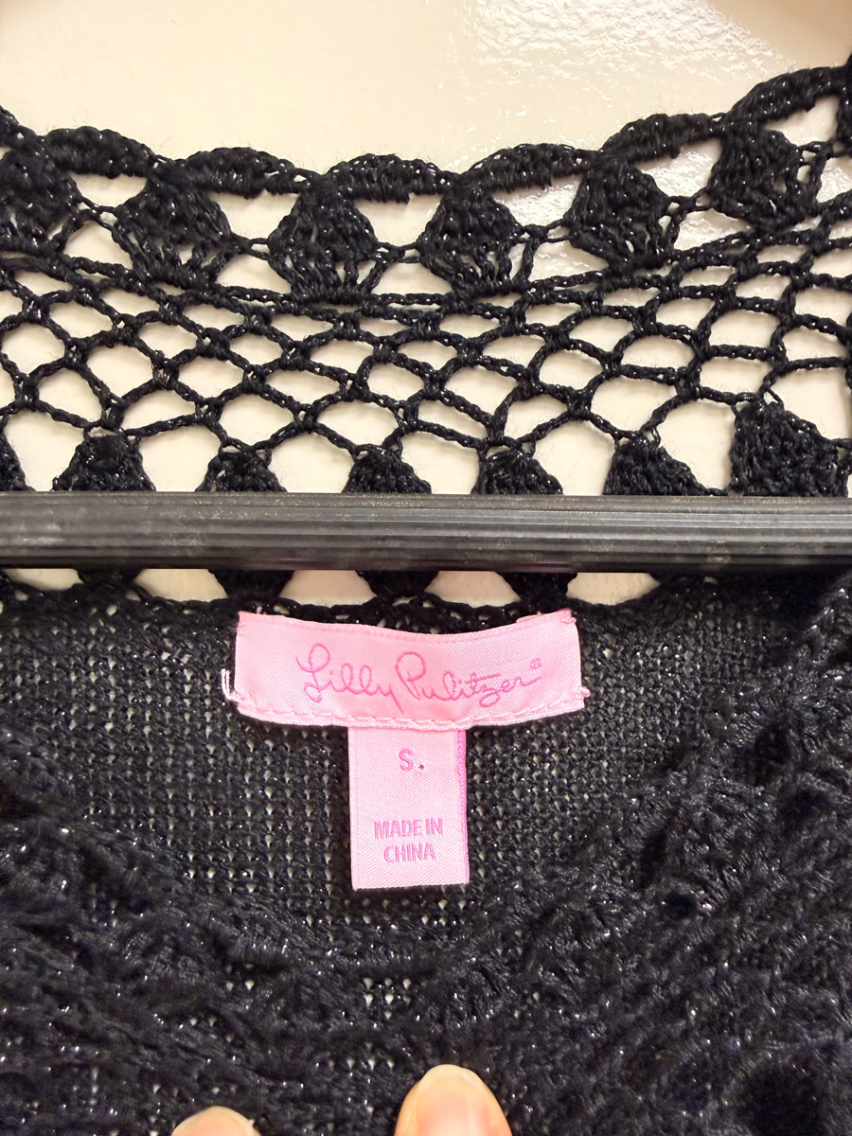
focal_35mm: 24
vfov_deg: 71.6
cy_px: 568
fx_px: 788
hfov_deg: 56.8
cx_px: 426
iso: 320
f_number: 2.2
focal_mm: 2.22
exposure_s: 1/60
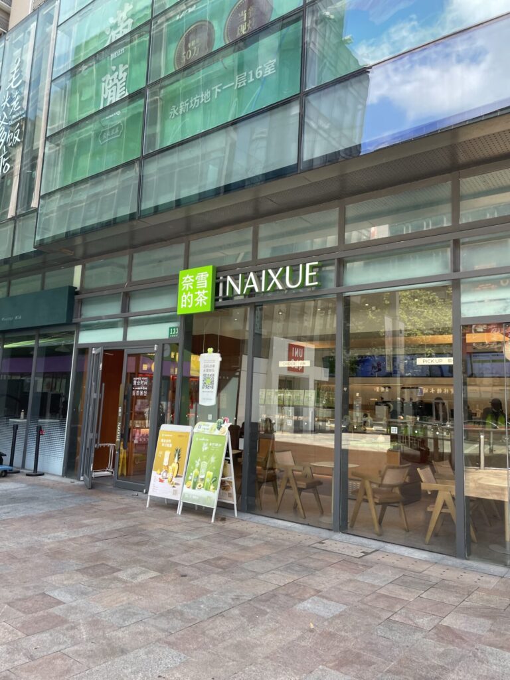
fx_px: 511
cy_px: 340
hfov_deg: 53.1
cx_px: 255
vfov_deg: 67.3
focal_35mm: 26
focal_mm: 4.2
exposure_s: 1/305
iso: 32
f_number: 1.6
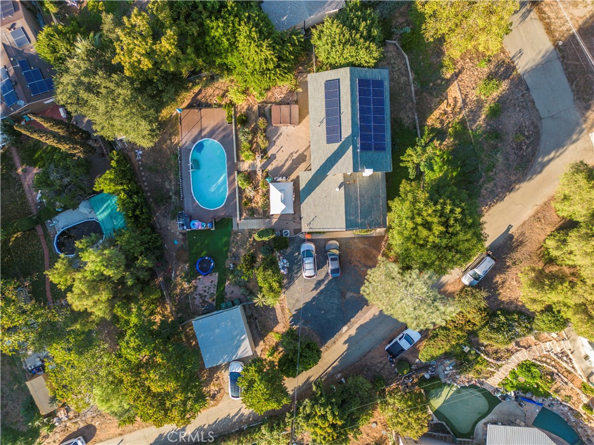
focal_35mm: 24
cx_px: 297
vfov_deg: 56.8
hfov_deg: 71.6
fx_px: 412
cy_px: 222
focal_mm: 6.72
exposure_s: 1/40
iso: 100
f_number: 1.7
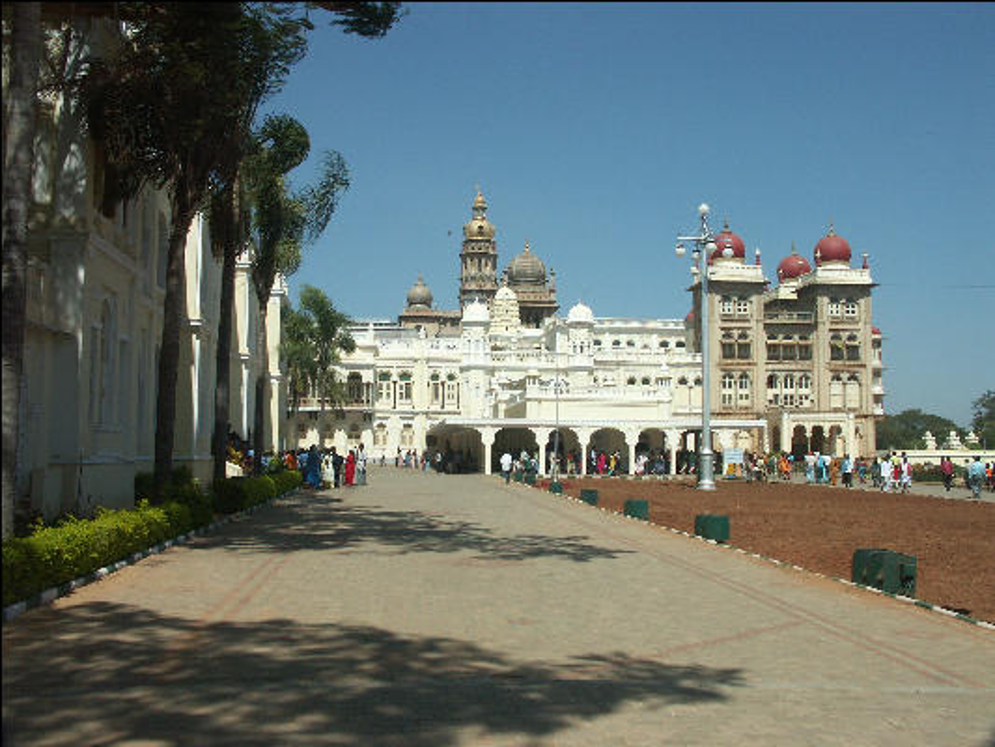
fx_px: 1035
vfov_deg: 39.7
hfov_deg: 51.3
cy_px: 374
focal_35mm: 36
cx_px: 498
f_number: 9
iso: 100
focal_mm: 9.47
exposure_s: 1/500
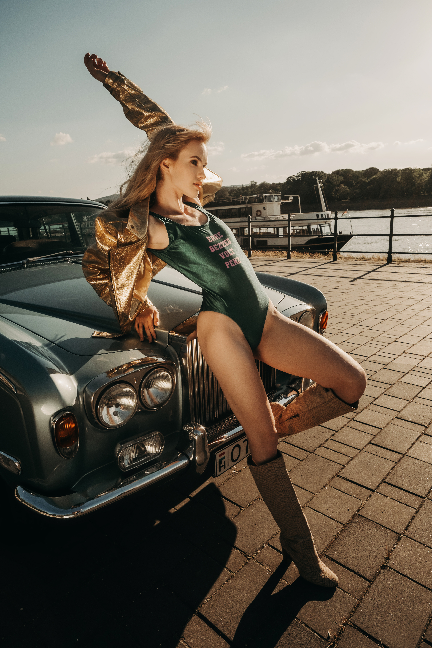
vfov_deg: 81.2
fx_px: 378
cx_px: 216
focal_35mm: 21
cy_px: 324
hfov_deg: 59.5
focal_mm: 14
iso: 250
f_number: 5.6
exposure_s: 1/2000
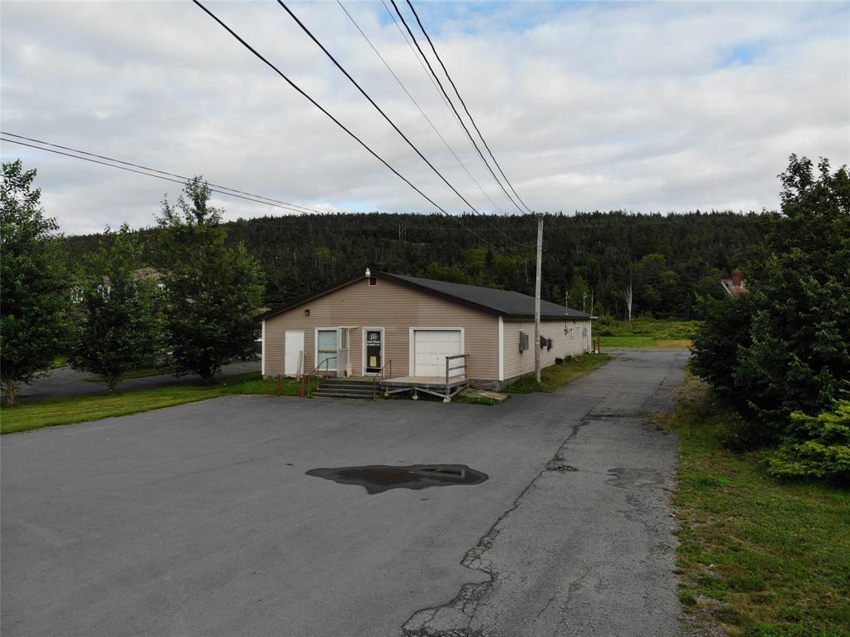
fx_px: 589
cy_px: 318
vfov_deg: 56.8
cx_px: 425
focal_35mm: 24
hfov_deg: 71.6
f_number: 2.8
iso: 103
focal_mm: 4.5
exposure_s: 1/650
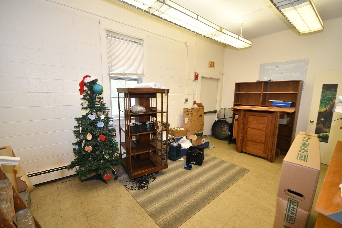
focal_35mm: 15
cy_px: 114
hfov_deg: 100.4
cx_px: 171
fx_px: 142
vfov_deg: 77.3
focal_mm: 10
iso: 800
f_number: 5.6
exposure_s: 1/60
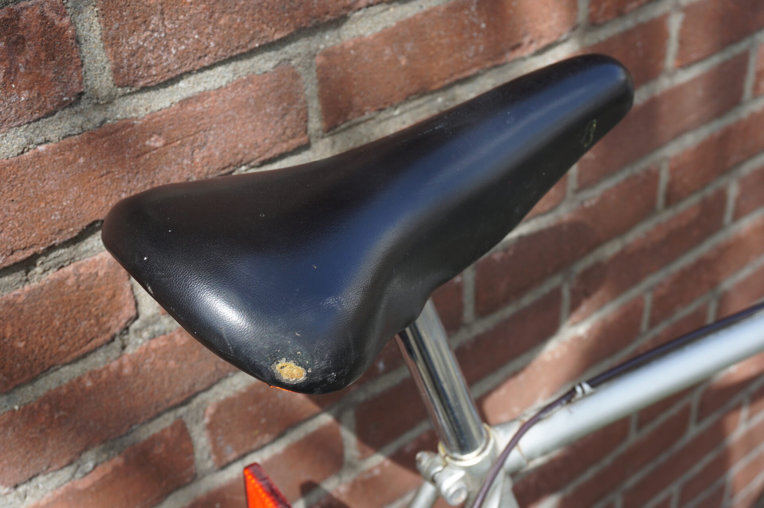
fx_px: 954
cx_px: 382
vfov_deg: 29.8
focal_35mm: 45
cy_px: 254
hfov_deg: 43.6
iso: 100
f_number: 6.3
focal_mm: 30
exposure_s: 1/100
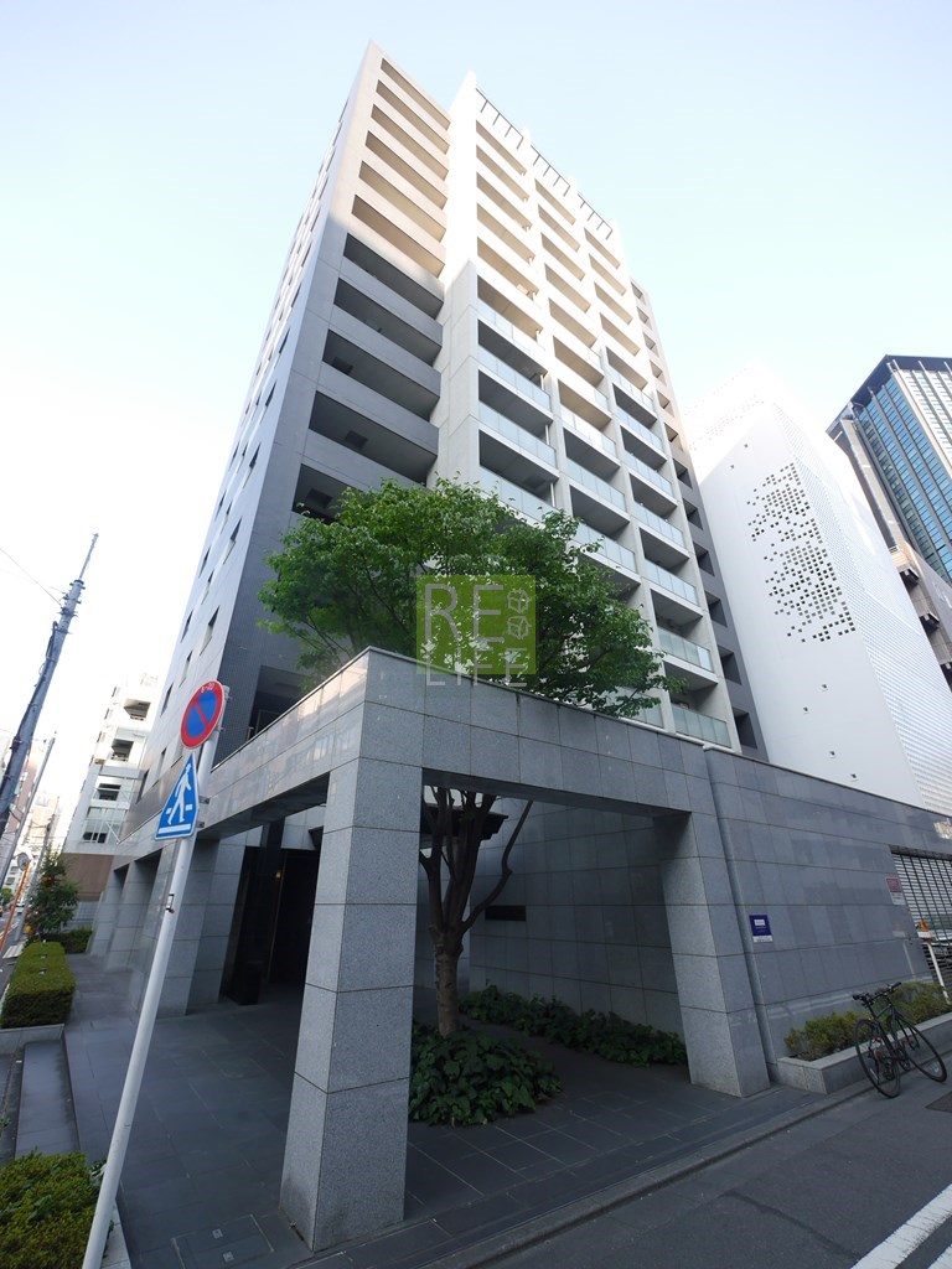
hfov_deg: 85.7
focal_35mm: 14
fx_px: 513
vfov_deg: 102.1
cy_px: 634
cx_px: 476
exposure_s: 1/125
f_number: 4.5
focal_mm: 7
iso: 160
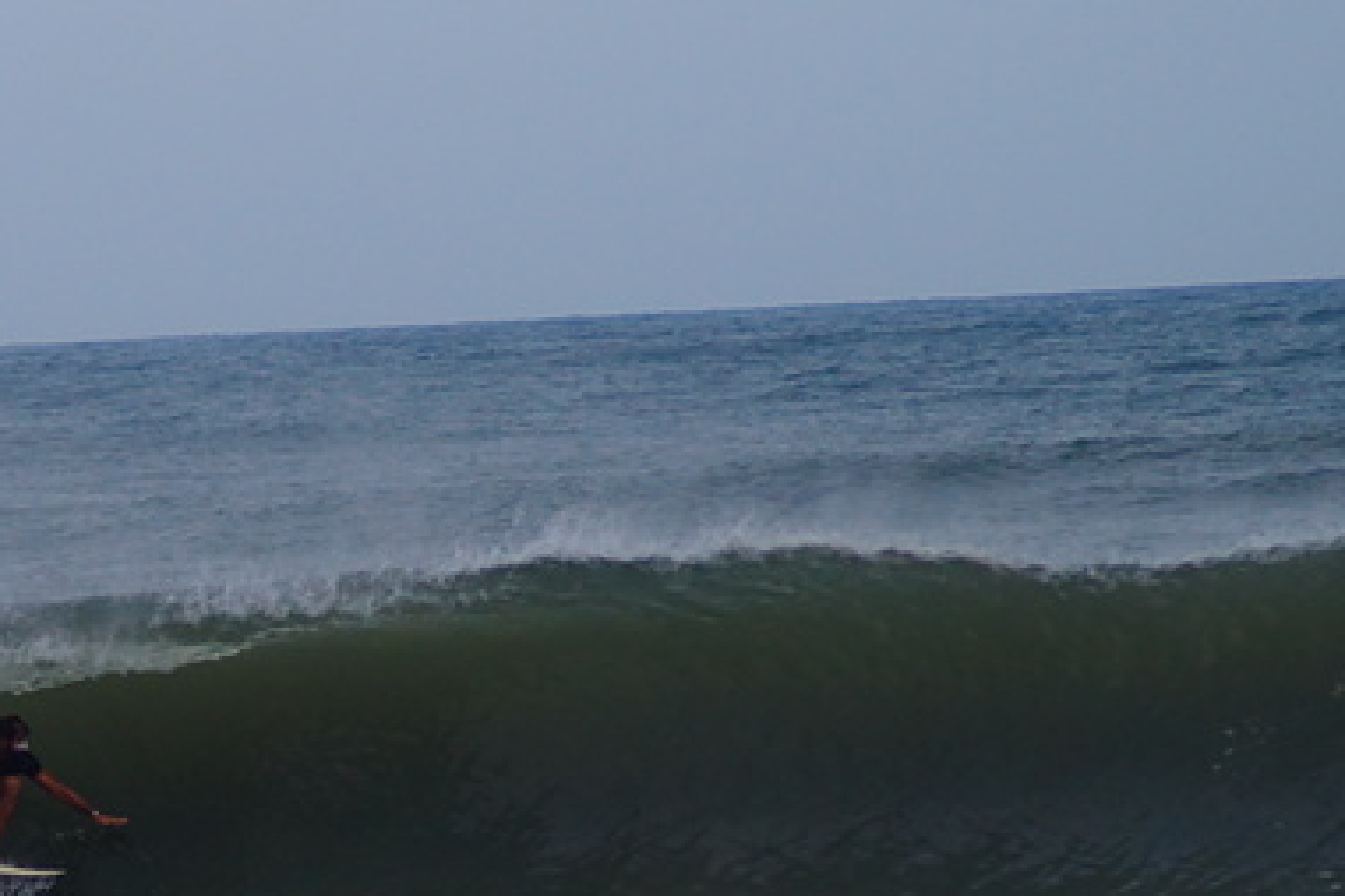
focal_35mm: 463
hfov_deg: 4.4
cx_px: 159
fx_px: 17297
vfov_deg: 3.0
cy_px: 765
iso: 400
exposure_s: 1/400
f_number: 5
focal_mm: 150
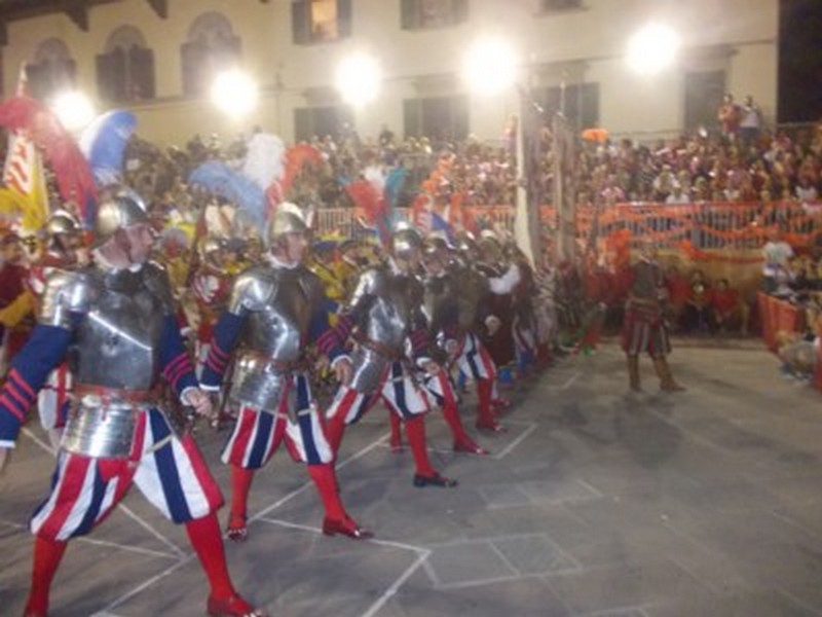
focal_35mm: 28
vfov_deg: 49.7
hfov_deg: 63.4
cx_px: 411
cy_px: 308
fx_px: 665
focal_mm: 4
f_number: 2.7
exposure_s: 1/25
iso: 400
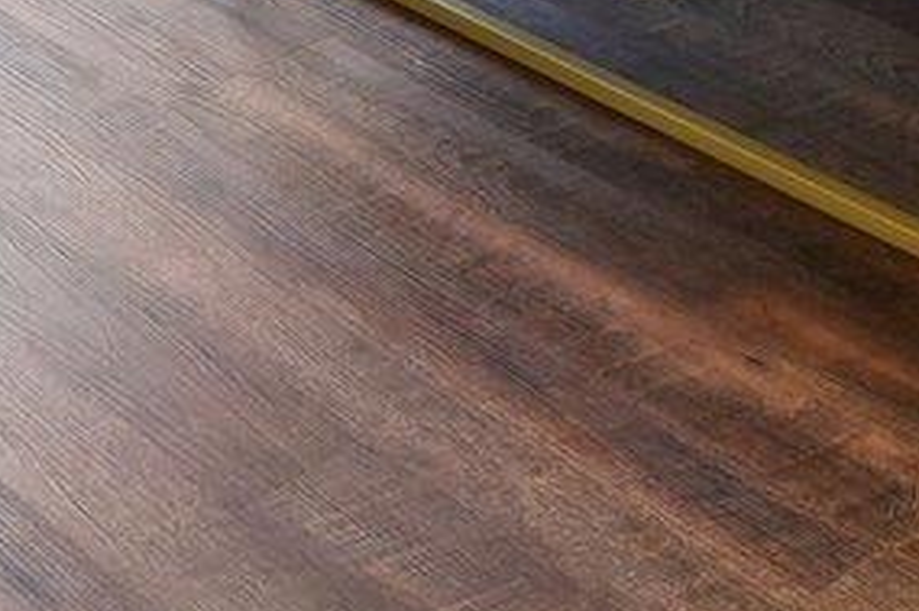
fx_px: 2577
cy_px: -1253
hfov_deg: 20.0
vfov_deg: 10.0
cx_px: 767
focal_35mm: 101
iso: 640
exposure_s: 1/20
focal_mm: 14
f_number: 8
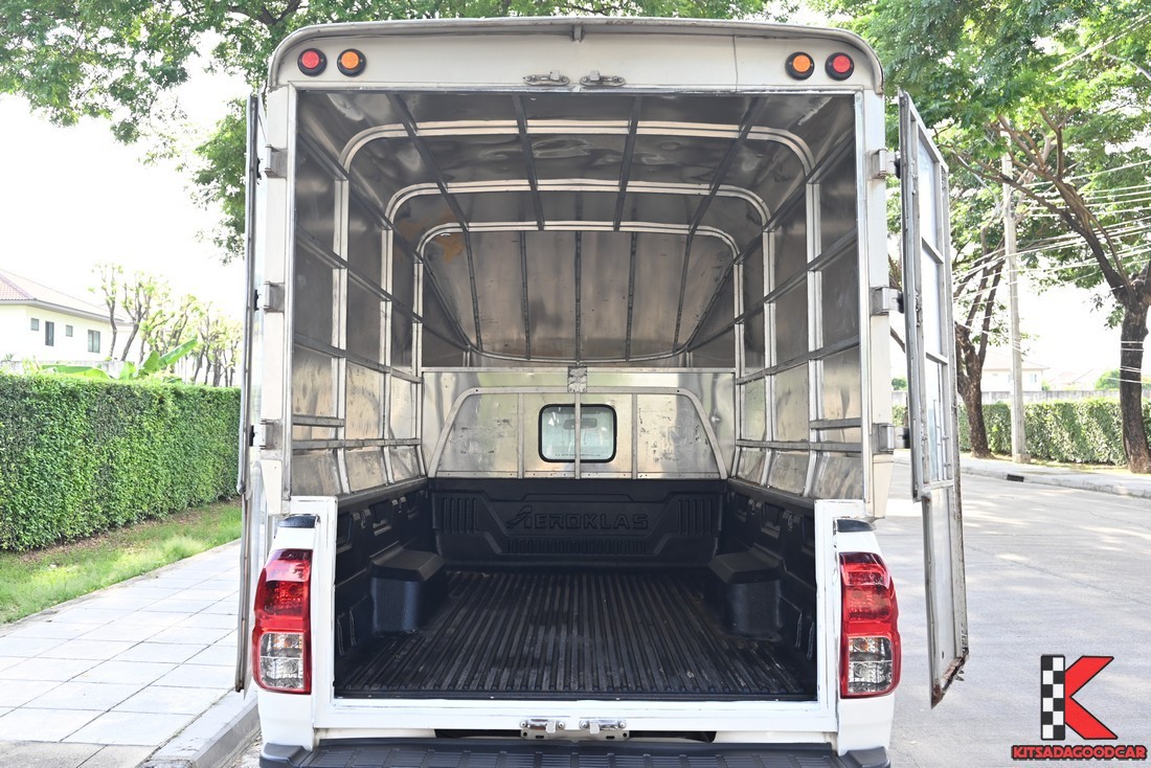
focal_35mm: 29
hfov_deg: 63.6
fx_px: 927
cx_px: 576
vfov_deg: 45.0
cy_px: 384
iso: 280
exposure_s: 1/125
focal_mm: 29
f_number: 5.6
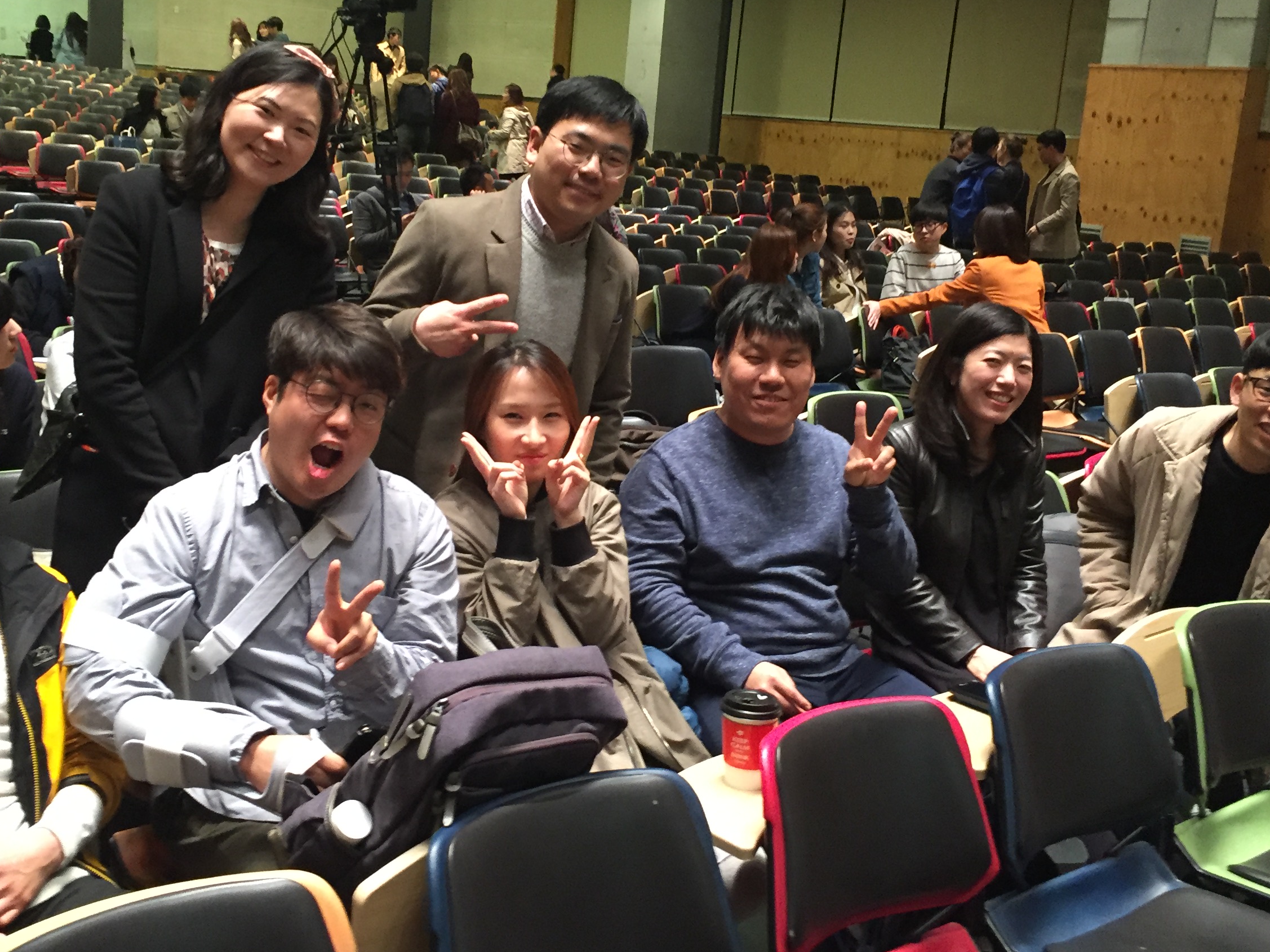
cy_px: 430
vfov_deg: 34.3
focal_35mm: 42
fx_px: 1541
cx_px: 572
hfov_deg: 44.7
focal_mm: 4.15
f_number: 2.2
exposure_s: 1/24
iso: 250
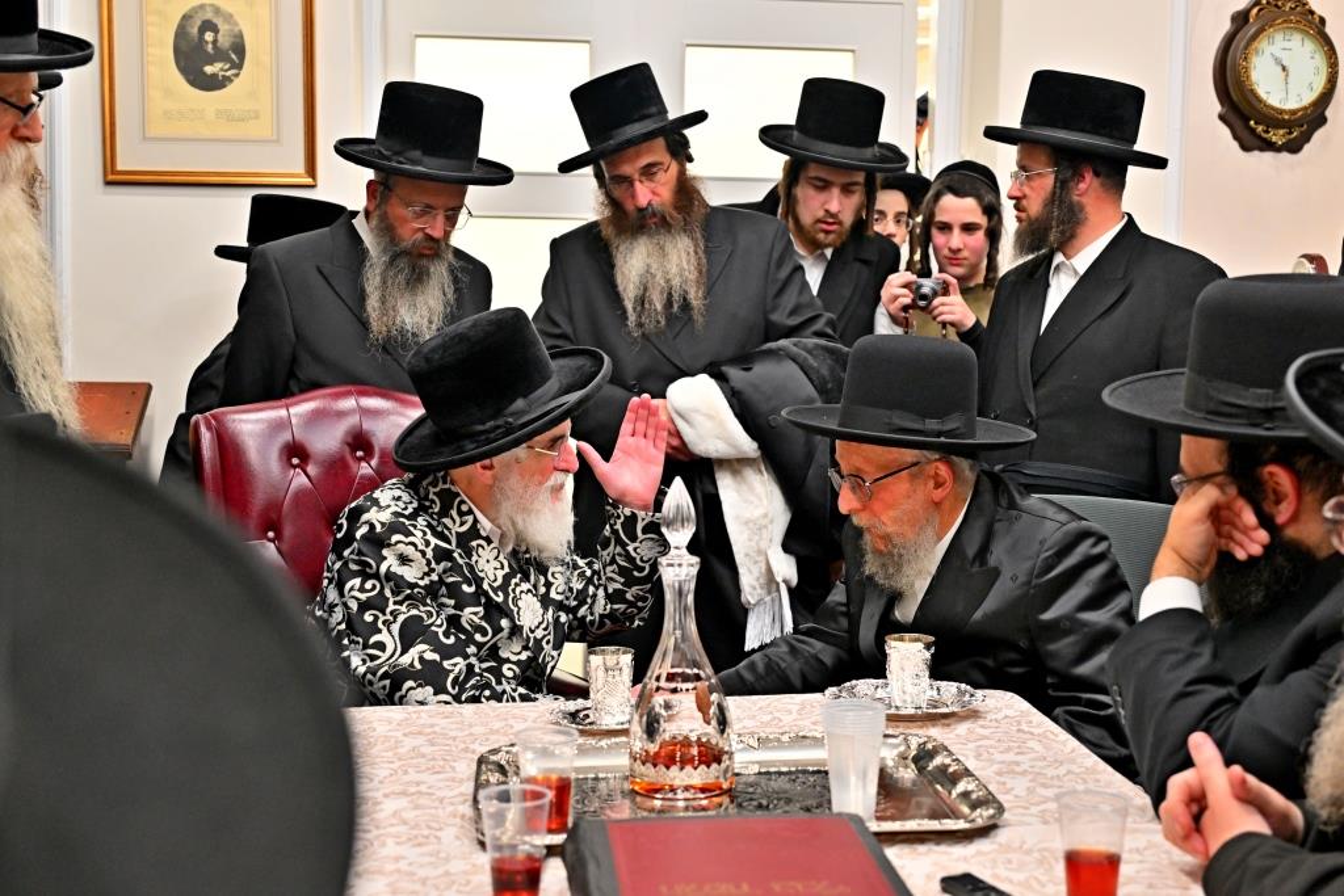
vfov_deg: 30.5
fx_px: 1643
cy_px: 448
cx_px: 672
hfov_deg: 44.5
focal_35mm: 44
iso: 1250
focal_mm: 44
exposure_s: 1/160
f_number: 4
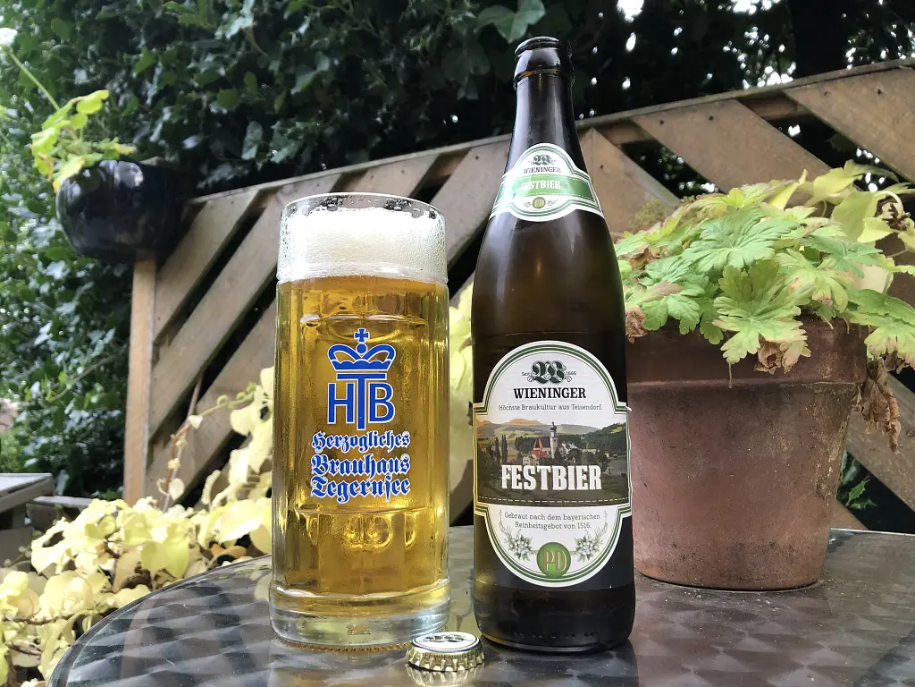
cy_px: 344
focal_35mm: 28
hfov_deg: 63.4
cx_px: 458
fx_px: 740
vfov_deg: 49.7
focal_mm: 3.99
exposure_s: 1/17
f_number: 1.8
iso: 40
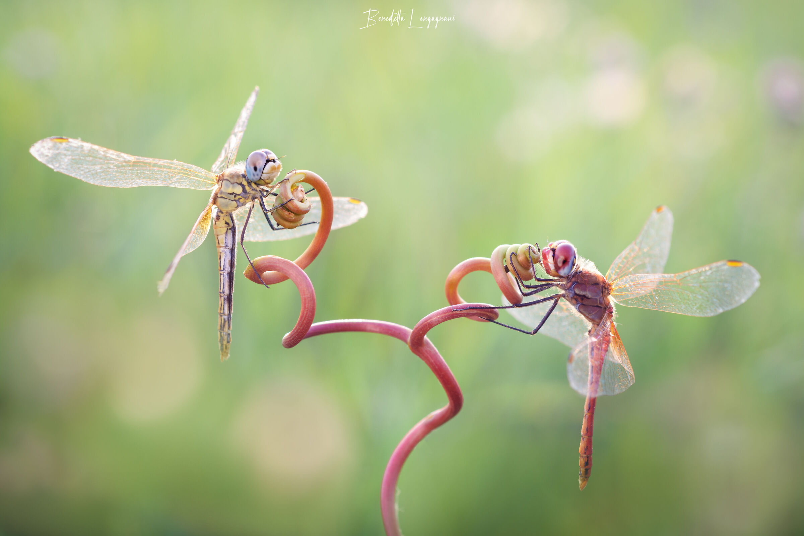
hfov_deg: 22.6
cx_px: 402
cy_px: 268
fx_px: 2010
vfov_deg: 15.2
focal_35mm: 90
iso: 100
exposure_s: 1/40
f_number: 7.1
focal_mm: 60
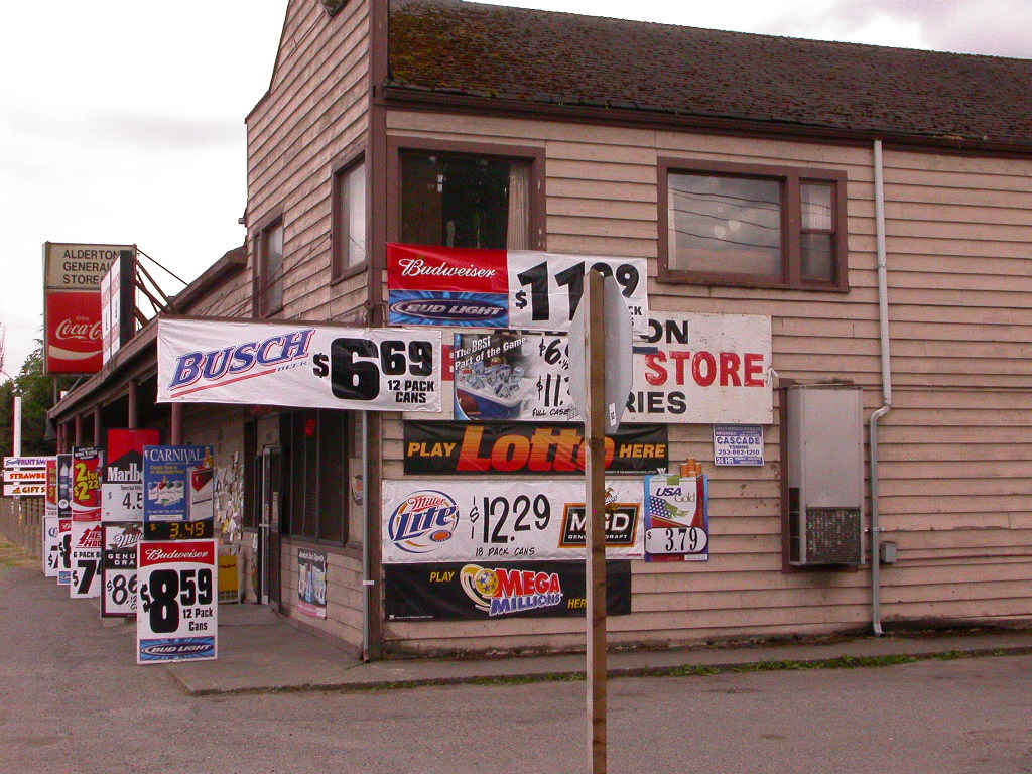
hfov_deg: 23.3
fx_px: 2504
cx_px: 516
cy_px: 387
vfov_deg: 17.6
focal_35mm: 84
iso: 400
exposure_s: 1/514
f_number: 6.5
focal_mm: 17.5
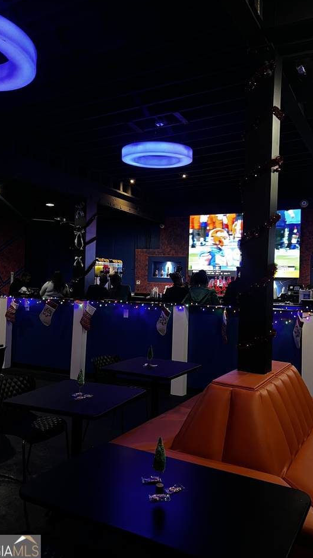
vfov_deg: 66.1
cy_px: 278
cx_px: 169
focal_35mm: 29
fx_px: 428
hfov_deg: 40.1
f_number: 1.5
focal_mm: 5.7
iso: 500
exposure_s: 1/60
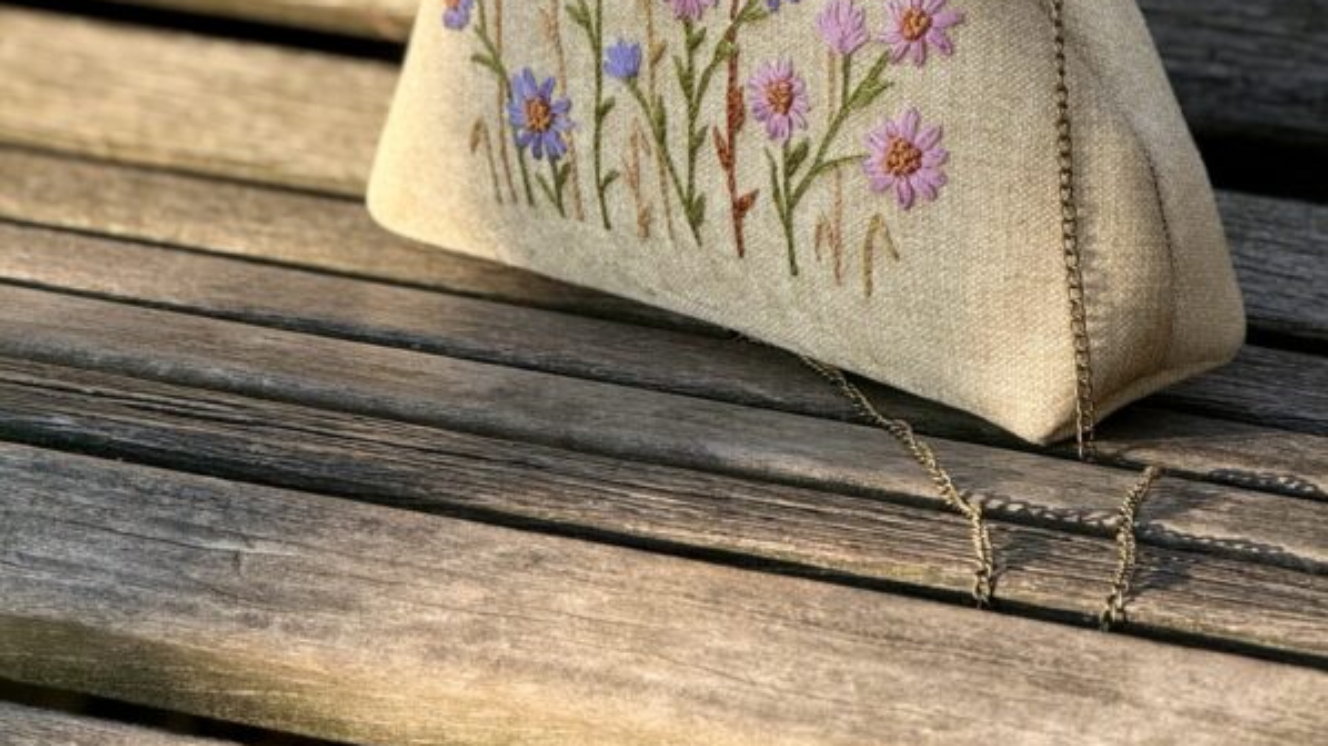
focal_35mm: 175
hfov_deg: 12.3
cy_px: -64
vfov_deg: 6.9
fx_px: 6161
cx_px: 664
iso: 50
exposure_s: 1/283
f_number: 2.8
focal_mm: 15.66
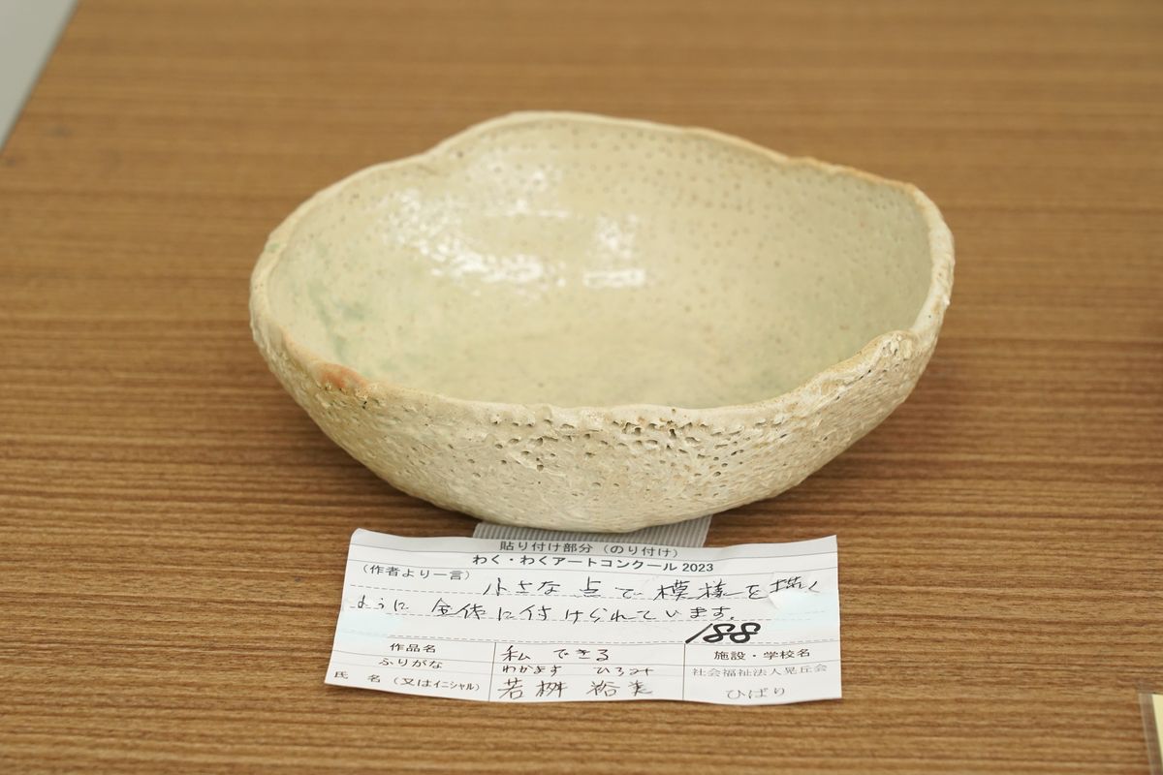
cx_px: 582
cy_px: 388
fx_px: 3392
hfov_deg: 19.5
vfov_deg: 13.0
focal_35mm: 105
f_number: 7.1
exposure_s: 1/50
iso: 3200
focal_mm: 105
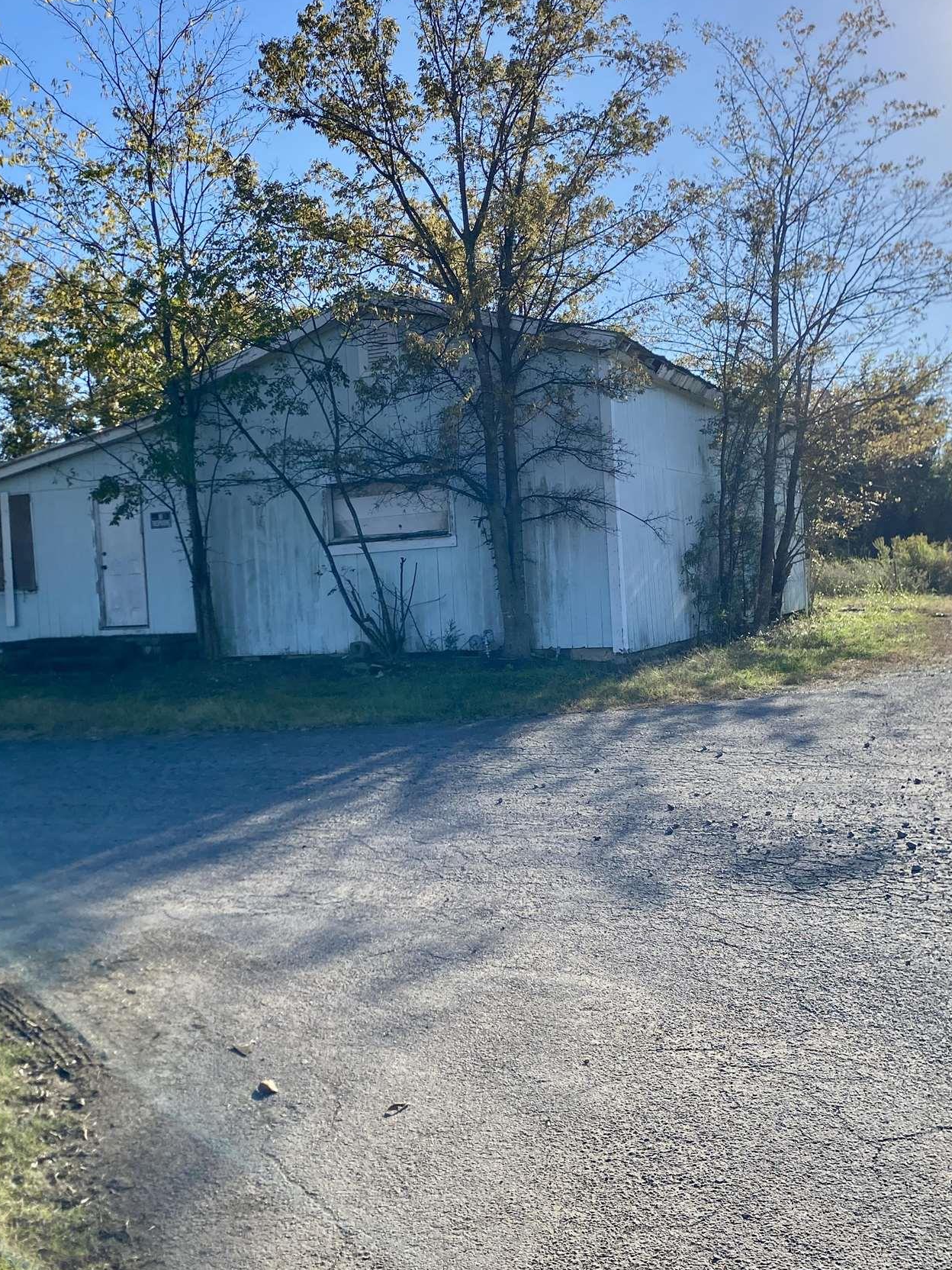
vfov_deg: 51.4
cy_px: 625
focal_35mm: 36
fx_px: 1320
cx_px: 457
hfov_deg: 39.7
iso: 32
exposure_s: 1/2358
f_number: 1.8
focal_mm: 4.25
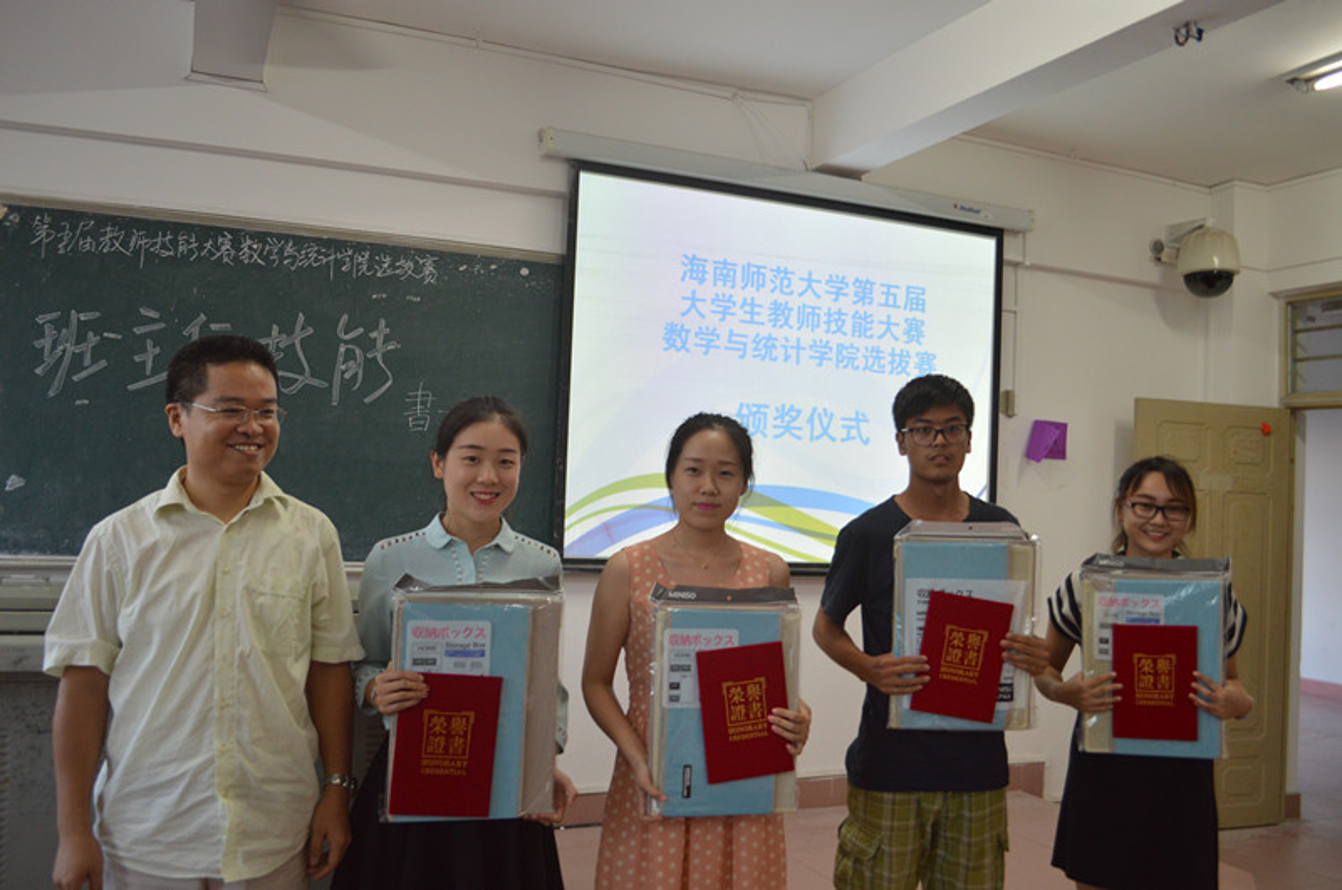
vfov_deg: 43.5
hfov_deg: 62.0
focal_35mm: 30
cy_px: 445
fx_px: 1117
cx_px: 671
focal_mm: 20
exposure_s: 1/50
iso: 400
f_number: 3.8
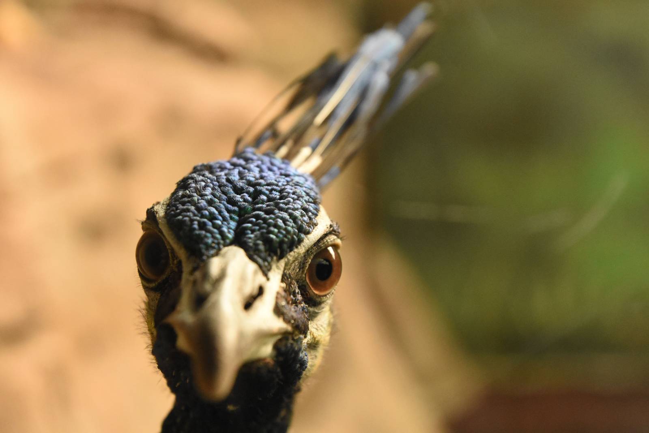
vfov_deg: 18.2
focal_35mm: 75
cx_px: 324
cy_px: 216
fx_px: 1352
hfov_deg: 27.0
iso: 4000
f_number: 5
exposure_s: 1/250
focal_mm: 50
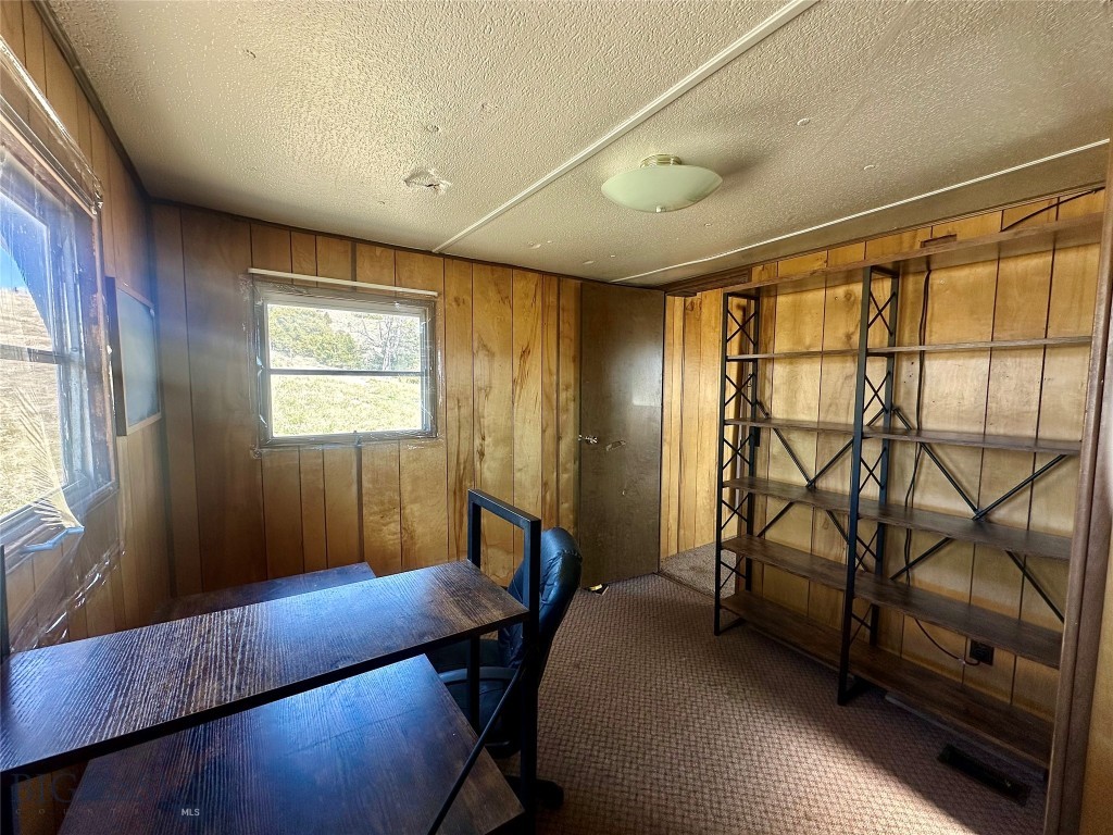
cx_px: 556
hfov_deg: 102.1
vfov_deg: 85.7
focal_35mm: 14
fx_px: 450
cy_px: 418
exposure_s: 1/150
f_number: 2.2
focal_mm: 2.22
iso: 40
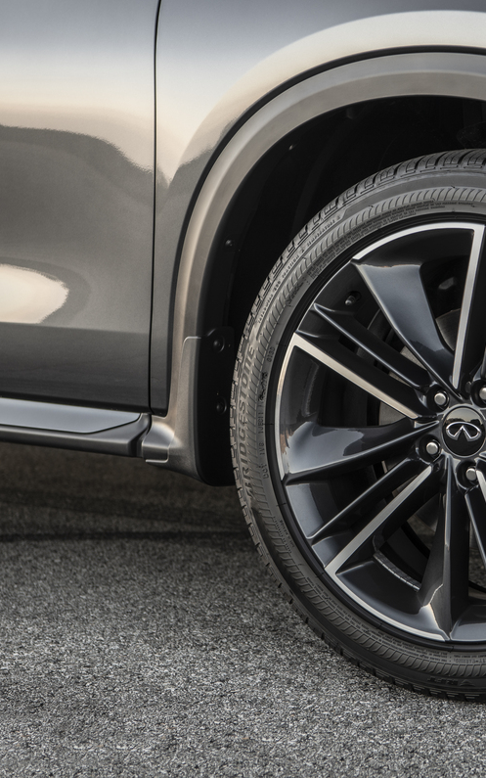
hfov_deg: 12.9
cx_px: 491
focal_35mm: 100
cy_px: 388
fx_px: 2119
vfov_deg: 20.8
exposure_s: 1/20
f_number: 5
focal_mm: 65
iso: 64
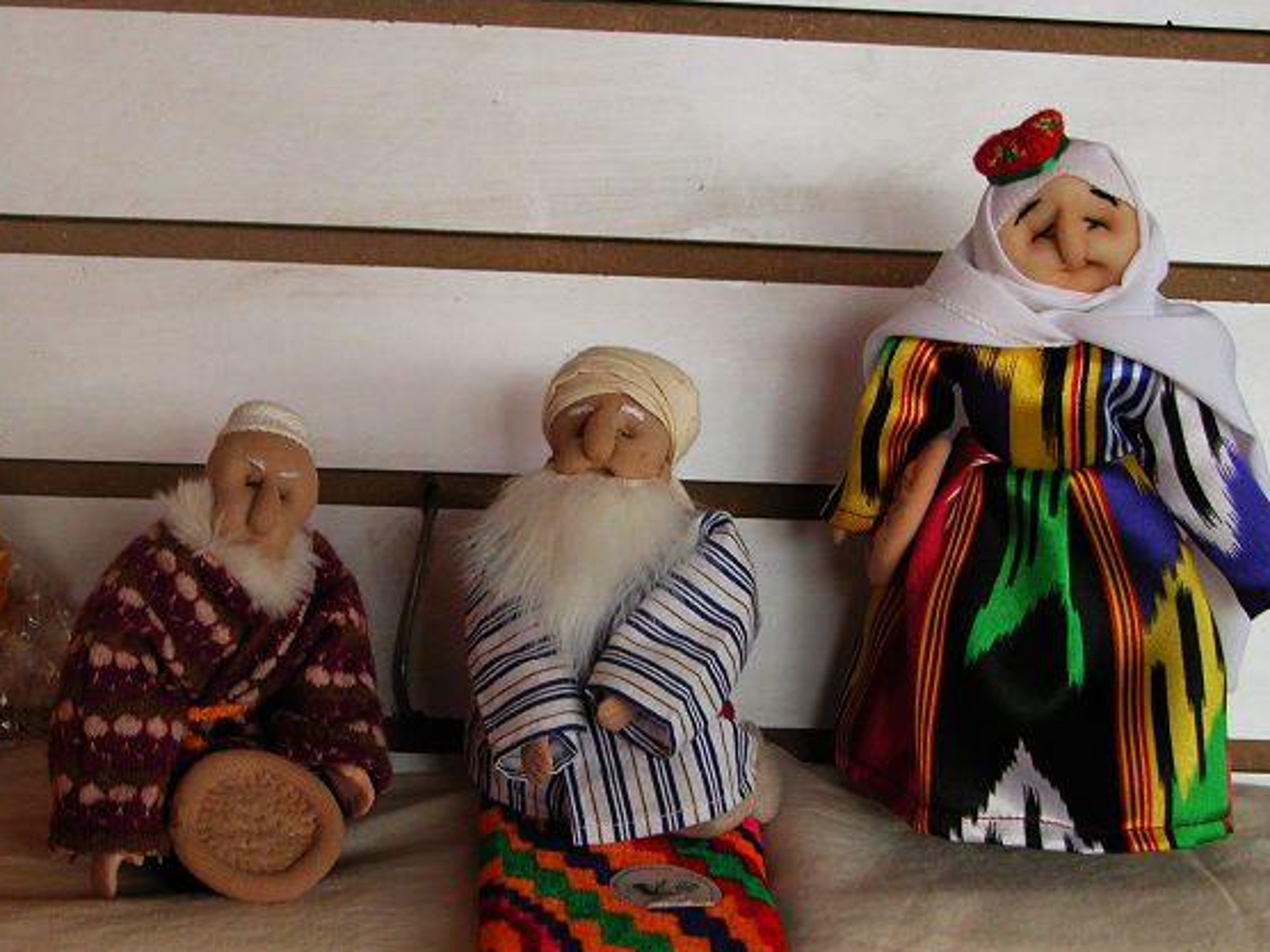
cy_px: 495
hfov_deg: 26.9
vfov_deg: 20.4
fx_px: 2642
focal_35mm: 72
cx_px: 450
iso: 200
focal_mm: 12.7
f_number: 3
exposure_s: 1/219
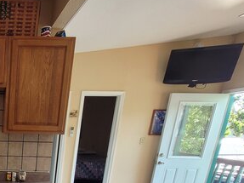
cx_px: -19
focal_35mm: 29
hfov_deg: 46.9
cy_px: 178
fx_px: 204
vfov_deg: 42.4
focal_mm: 1.74
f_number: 2.2
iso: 64
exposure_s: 1/60
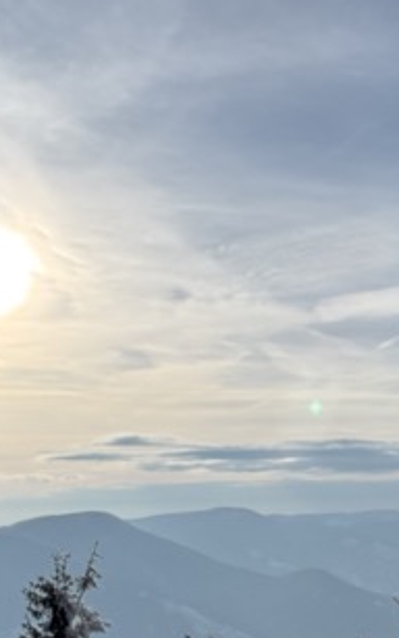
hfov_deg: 24.0
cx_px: 164
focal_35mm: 54
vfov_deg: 37.5
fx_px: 939
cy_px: 322
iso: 25
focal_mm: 2.69
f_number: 1.9
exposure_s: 1/2825
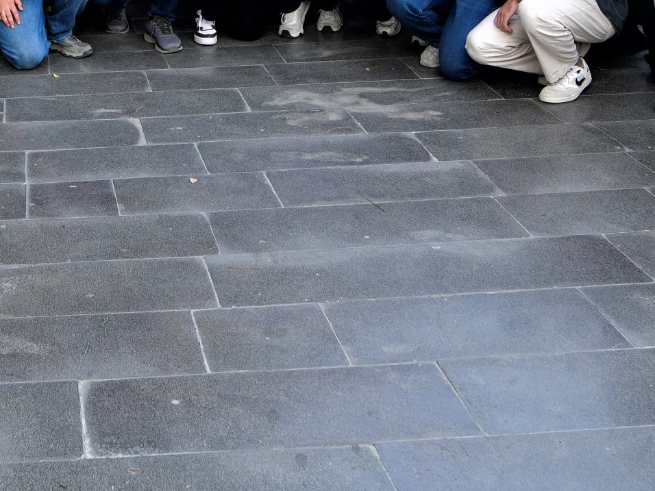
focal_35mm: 61
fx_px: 1154
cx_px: 34
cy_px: -173
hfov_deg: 30.0
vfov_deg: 21.4
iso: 400
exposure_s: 1/125
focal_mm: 20
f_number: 5.6
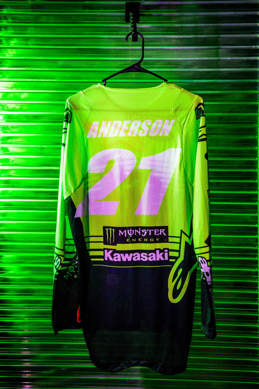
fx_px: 518
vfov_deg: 41.1
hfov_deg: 28.1
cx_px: 130
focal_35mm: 48
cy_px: 194
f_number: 4.5
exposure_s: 1/100
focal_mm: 48
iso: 1000
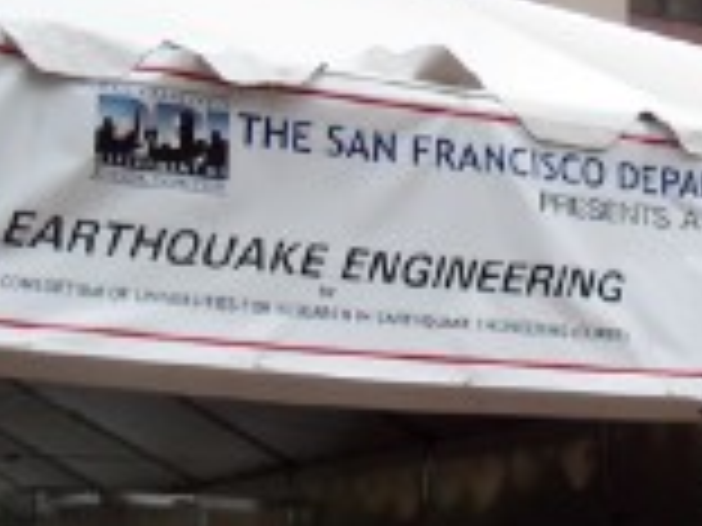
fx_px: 1927
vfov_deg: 15.5
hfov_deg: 20.4
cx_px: 554
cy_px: 180
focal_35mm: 95
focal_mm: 5.6
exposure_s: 1/180
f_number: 5.6
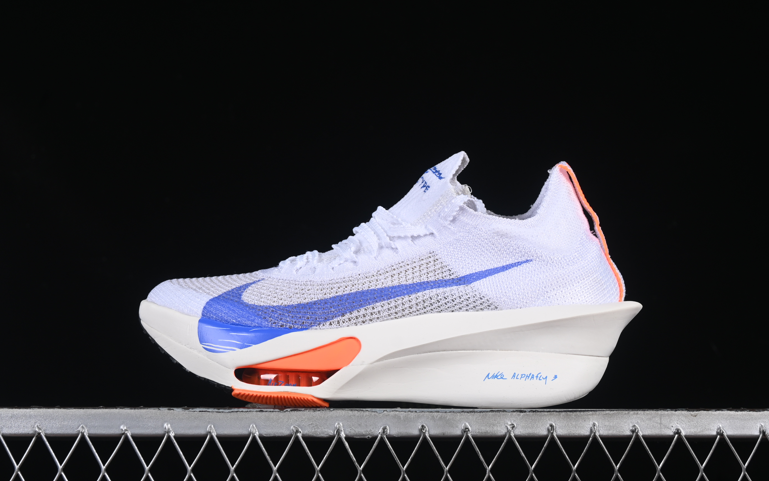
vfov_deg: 16.9
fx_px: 1614
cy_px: 247
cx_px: 386
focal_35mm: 77
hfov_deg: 26.8
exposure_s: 1/100
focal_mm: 50
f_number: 8
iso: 160
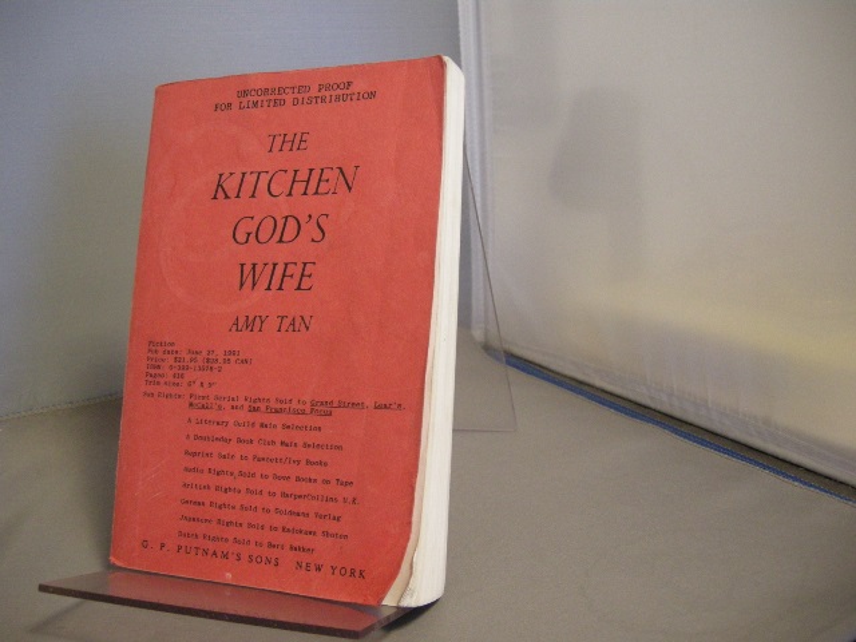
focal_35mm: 36
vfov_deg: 39.7
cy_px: 321
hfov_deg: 51.4
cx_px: 428
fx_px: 890
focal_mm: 7.5
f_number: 2.7
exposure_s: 1/11.2
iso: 400
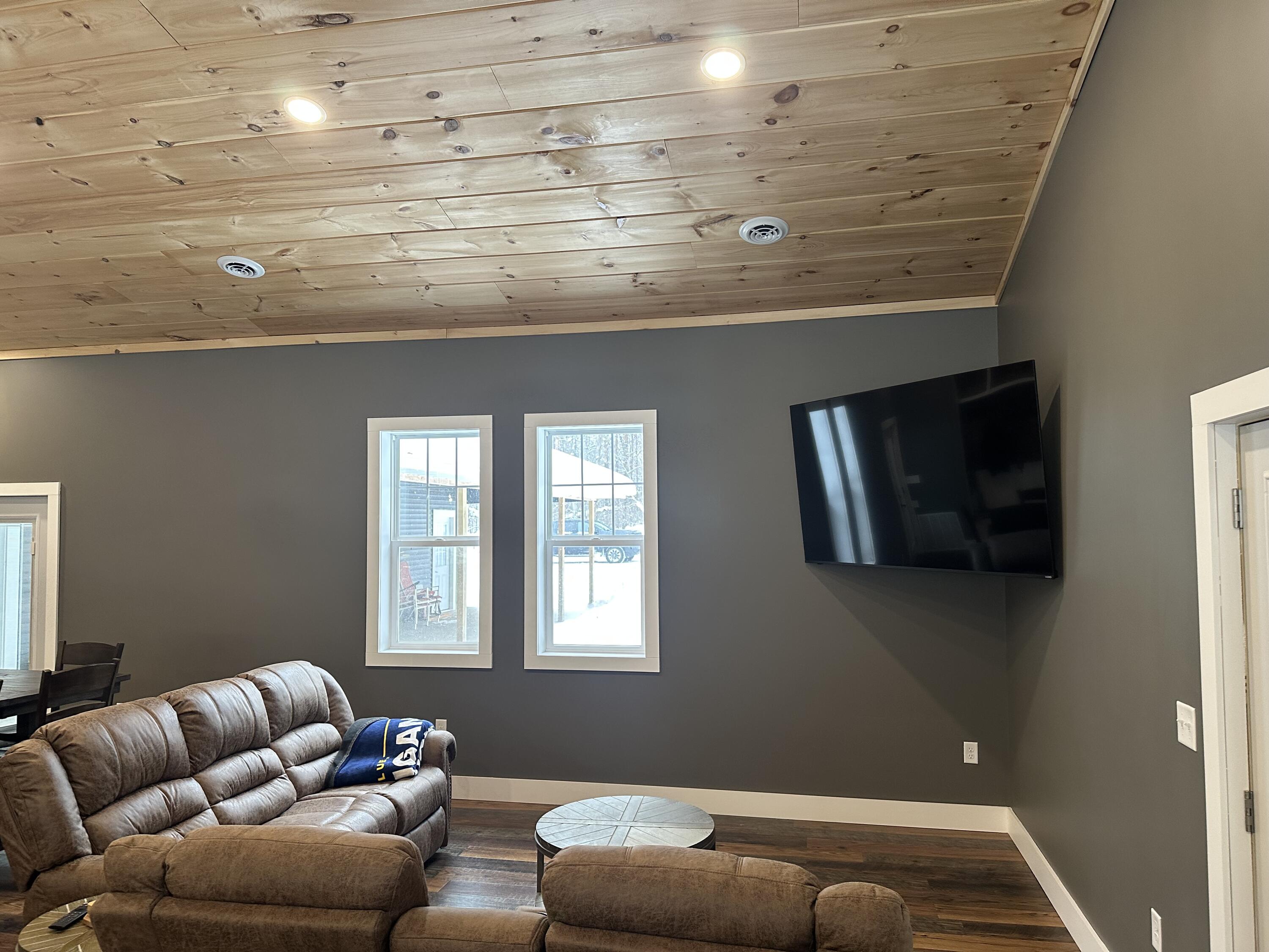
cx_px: 634
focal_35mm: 24
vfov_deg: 56.8
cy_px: 476
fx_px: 880
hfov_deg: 71.6
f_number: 1.78
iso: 250
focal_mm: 6.86
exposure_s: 1/60
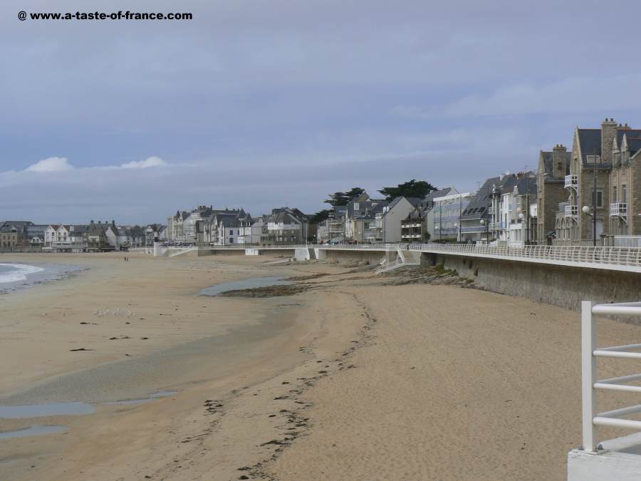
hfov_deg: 30.7
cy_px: 240
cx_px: 320
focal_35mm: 63
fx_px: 1167
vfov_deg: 23.3
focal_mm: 10.5
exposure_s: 1/800
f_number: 8
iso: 80
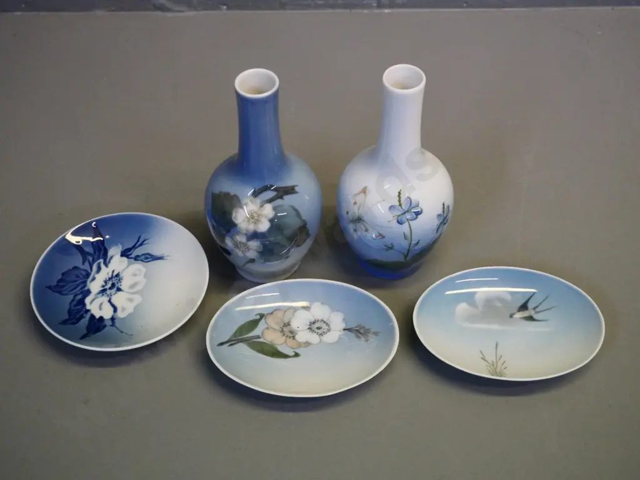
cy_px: 240
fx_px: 998
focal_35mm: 54
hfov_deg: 35.5
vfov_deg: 27.0
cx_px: 320
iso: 3200
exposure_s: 1/320
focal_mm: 27
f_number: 5.6
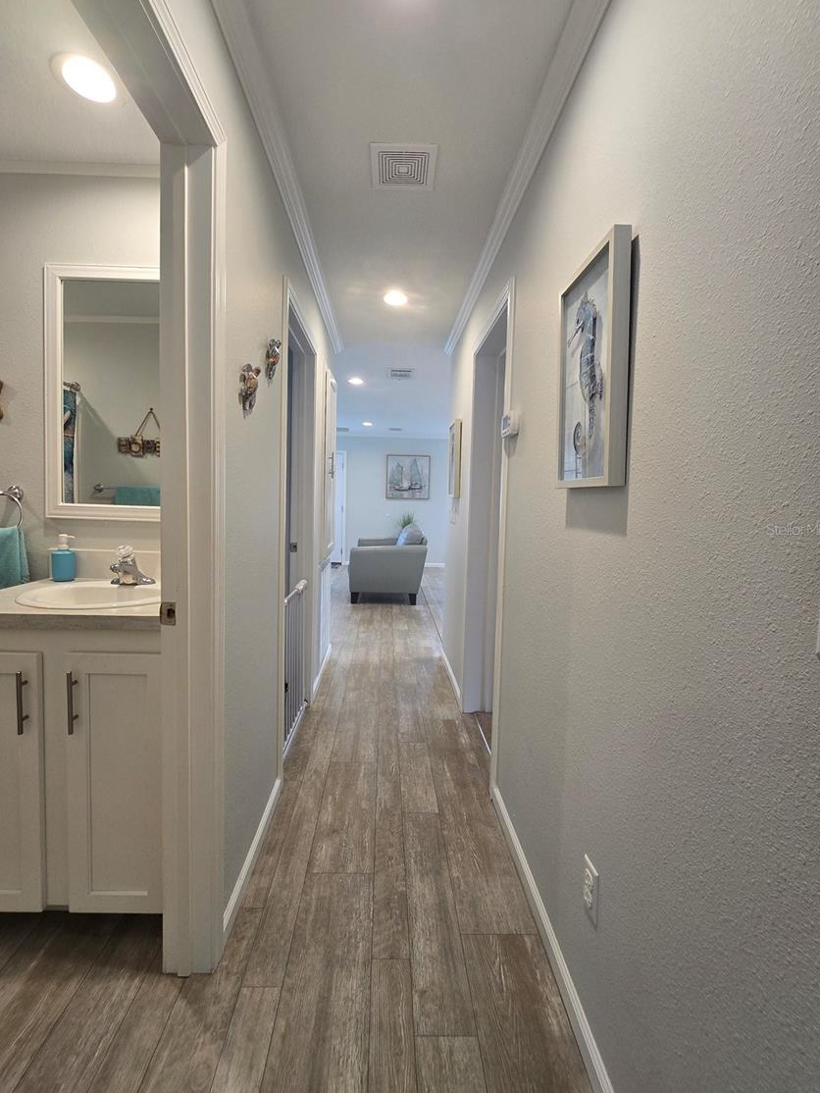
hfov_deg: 85.7
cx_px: 394
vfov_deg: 102.0
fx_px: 442
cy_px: 529
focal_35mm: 14
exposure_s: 1/60
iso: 80
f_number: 2.2
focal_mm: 2.2
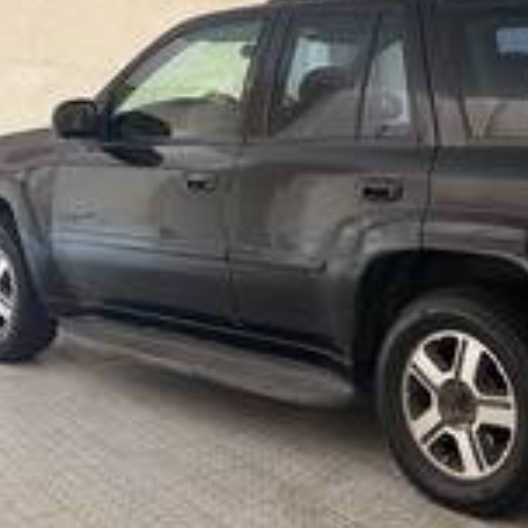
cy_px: 102
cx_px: 422
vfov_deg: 26.4
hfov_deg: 26.4
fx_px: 1104
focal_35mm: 64
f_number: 1.78
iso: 64
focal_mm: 6.76
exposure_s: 1/121
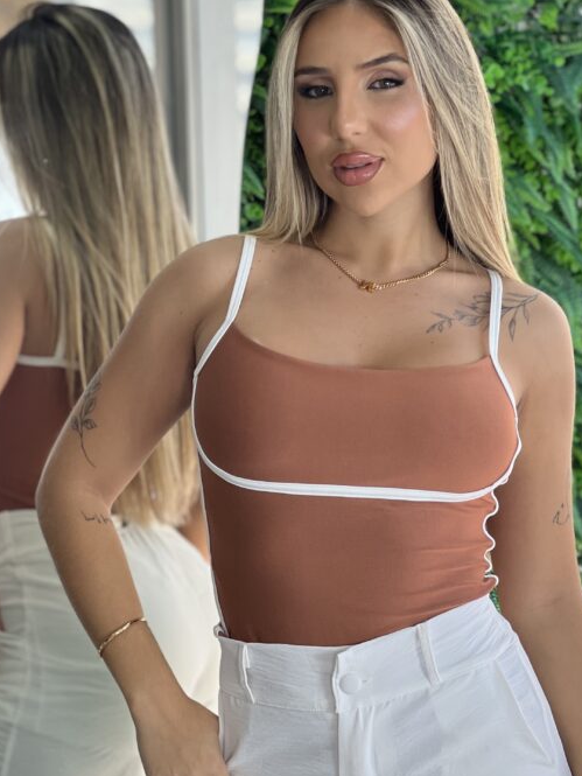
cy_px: 394
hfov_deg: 13.7
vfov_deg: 18.2
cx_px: 381
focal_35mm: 108
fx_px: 2420
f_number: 2.8
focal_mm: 9
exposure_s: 1/120
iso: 80
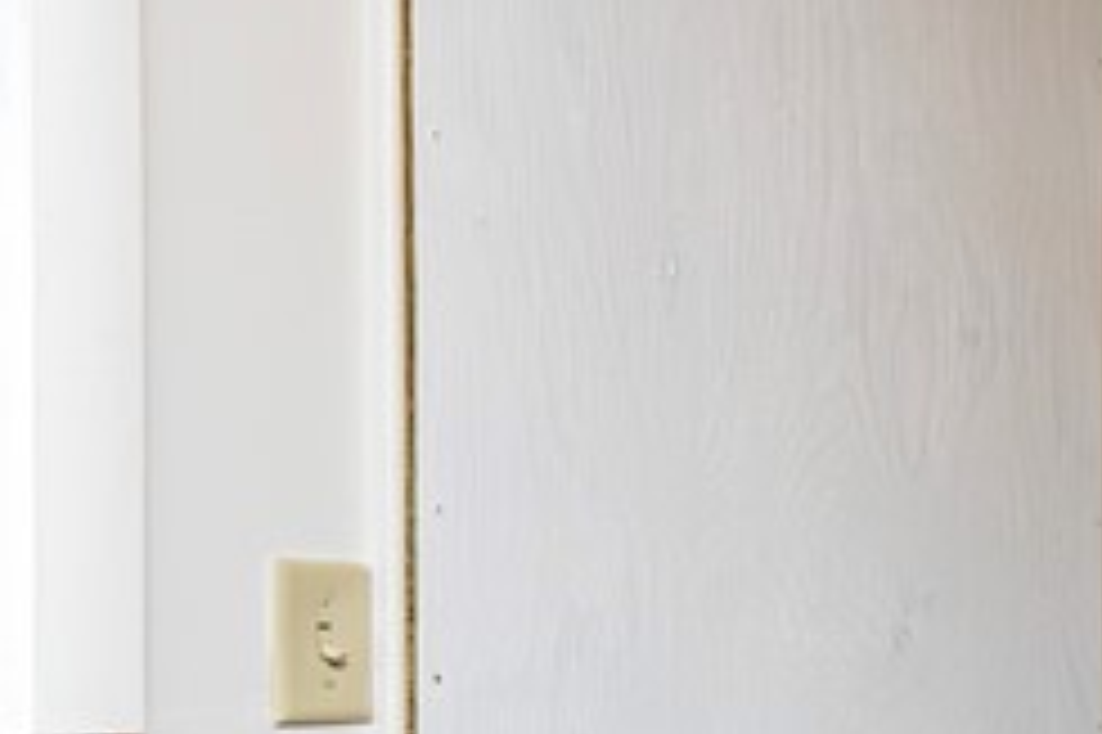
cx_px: 2247
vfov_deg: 21.3
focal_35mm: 62
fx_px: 1897
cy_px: 678
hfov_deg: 18.7
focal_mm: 14
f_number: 8
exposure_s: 1/125
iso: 5000
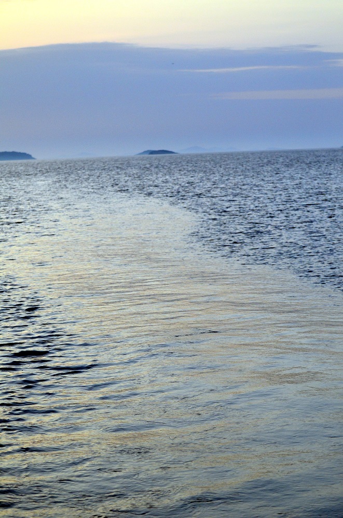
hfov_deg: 13.0
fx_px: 1508
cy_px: 259
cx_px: 172
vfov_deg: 19.5
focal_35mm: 105
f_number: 4.5
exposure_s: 1/2000
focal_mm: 70
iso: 800
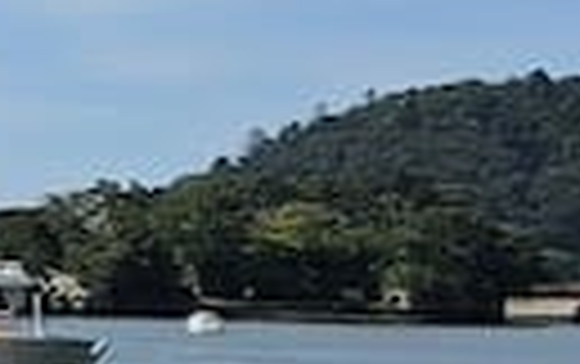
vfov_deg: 8.7
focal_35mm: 151
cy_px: 211
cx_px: -1070
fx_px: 2390
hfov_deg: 10.5
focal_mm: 6.3
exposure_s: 1/1742
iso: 10
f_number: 1.7
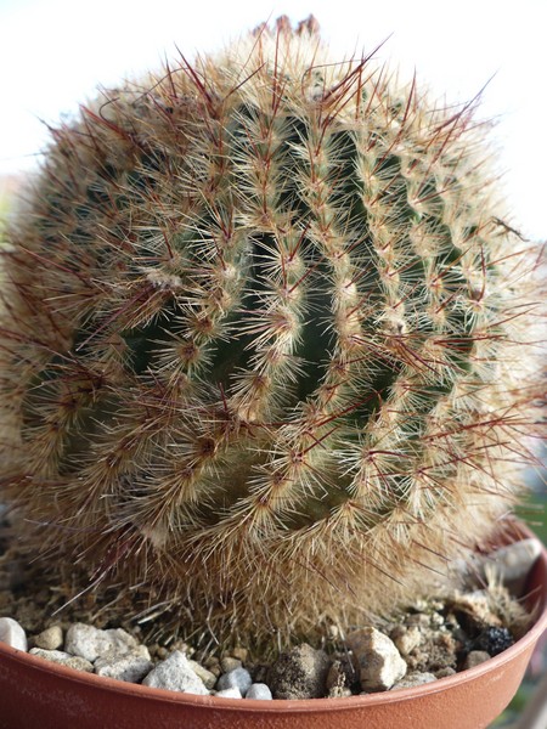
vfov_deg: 50.1
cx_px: 274
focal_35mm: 37
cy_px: 364
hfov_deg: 38.7
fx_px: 780
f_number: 2.8
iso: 100
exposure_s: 1/160
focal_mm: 6.1
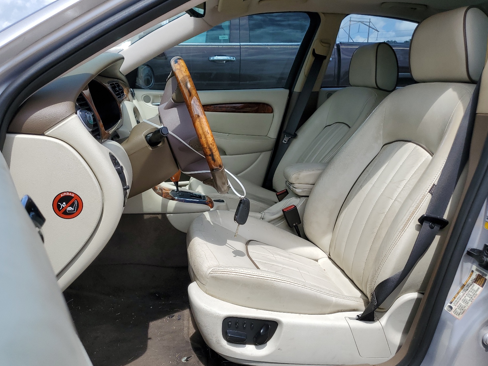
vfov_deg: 49.7
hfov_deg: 63.4
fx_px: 395
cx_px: 229
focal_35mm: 28
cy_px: 187
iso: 50
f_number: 1.5
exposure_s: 1/2500
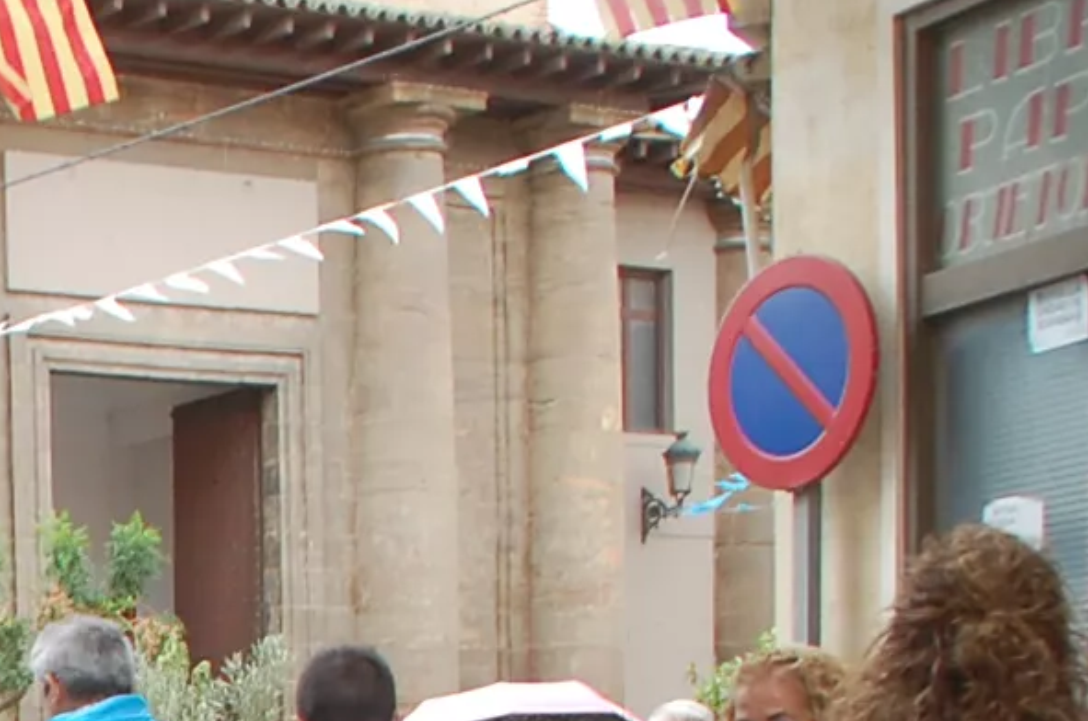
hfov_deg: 17.0
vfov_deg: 12.2
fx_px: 3108
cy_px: 1280
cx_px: -751
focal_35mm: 103
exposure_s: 1/125
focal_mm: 18
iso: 400
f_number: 5.6
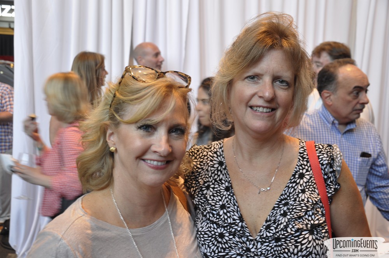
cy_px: 129
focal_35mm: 42
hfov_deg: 46.5
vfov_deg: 31.8
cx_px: 194
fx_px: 453
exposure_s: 1/25
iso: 400
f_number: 5
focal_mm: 28
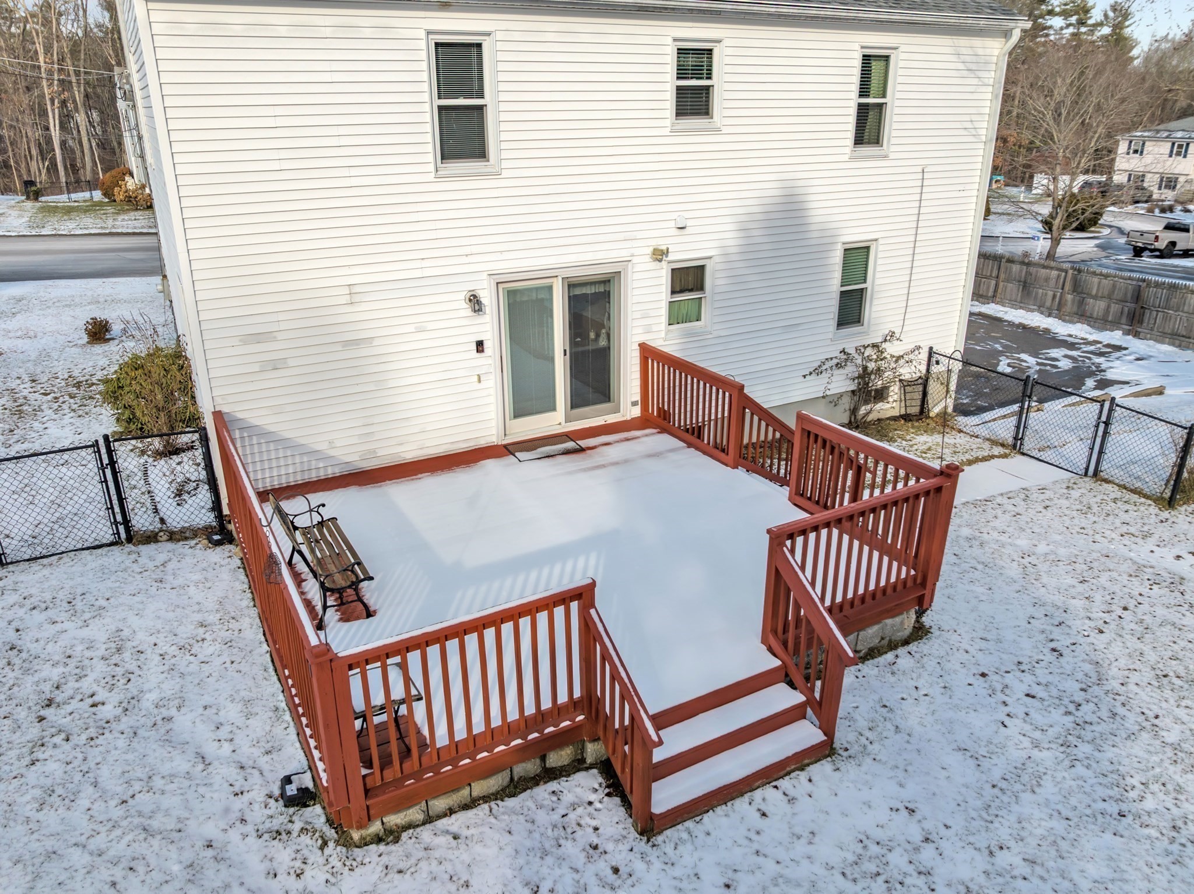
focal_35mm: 24
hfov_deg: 71.6
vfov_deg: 56.8
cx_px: 597
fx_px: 827
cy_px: 447
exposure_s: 1/80
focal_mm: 12.29
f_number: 2.8
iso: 100
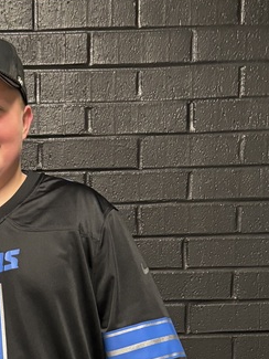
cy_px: 485
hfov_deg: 17.0
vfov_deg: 21.3
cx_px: -75
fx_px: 849
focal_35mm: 82
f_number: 1.6
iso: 400
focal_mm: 5.96
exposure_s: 1/40
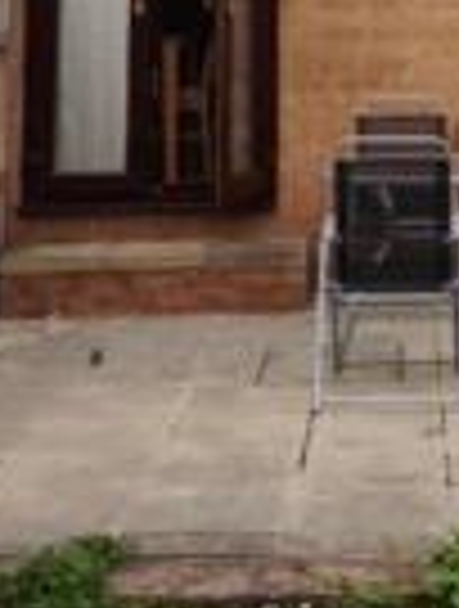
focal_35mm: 113
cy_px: -178
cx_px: 432
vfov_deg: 16.4
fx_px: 1988
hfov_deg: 13.0
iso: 50
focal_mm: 4.28
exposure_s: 1/876
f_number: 2.4
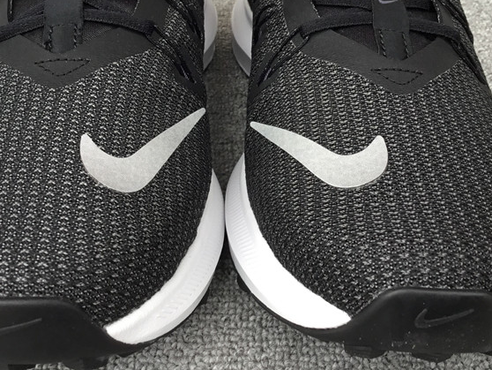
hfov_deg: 38.2
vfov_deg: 28.7
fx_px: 711
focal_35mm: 50
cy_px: 97
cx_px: 242
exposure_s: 1/100
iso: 50
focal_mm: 3.3
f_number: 2.4
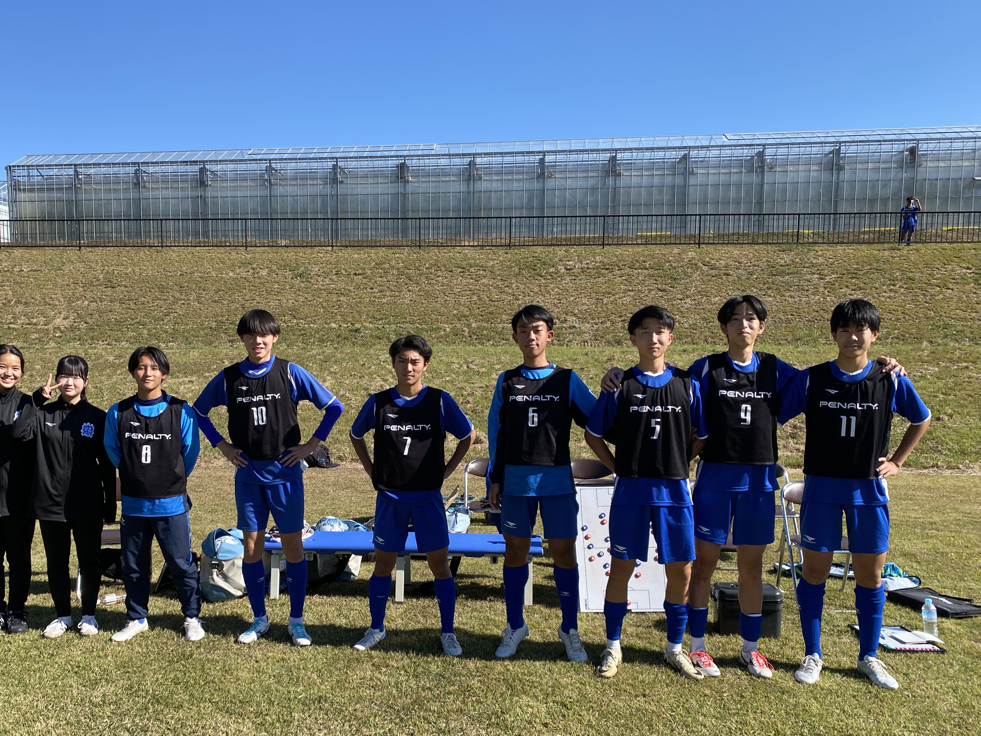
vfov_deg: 45.3
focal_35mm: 31
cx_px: 420
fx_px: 878
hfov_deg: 58.1
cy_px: 429
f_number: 1.8
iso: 32
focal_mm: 4.25
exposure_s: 1/1808
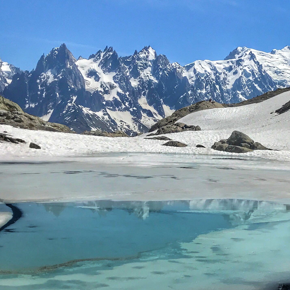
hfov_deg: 23.7
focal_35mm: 70
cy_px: 131
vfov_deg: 24.6
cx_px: 283
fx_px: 663
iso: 25
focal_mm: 3.99
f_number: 1.8
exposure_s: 1/8772
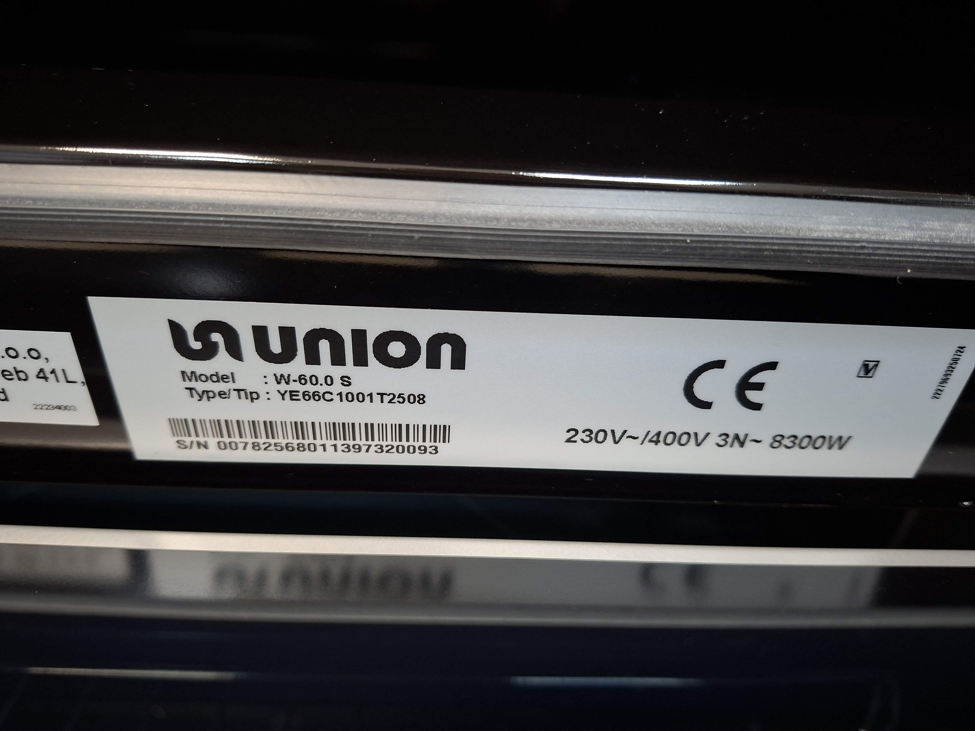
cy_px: 366
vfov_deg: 58.9
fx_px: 648
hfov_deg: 73.9
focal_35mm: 23
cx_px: 488
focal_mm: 5.54
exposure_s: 1/25
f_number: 1.8
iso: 400
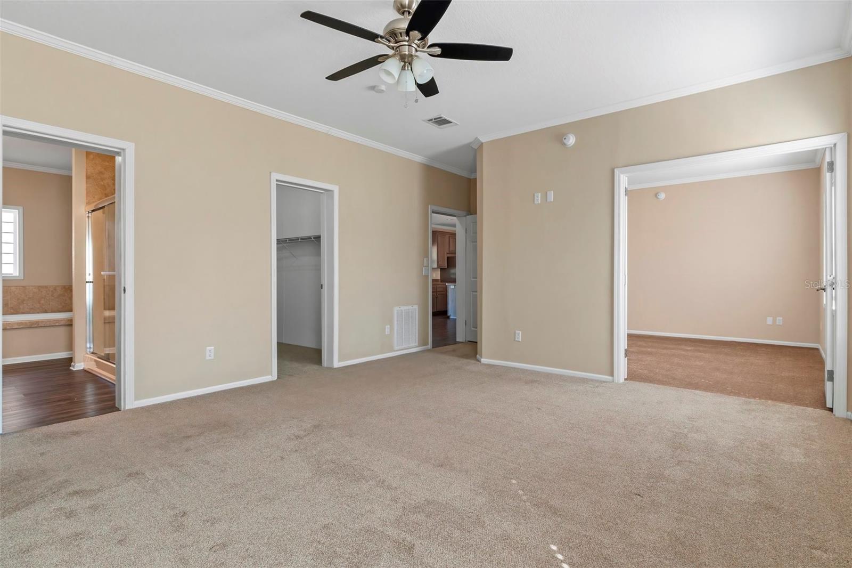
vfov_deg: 67.4
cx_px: 426
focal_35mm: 18
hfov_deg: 90.0
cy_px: 284
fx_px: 426
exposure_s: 1/8
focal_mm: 12
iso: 1000
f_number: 8
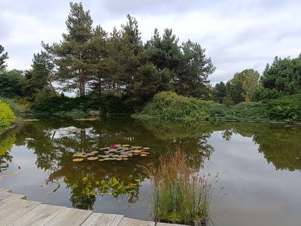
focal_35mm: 23
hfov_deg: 73.9
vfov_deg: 59.0
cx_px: 150
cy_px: 113
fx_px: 200
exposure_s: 1/100
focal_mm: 6.14
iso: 64
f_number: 1.6
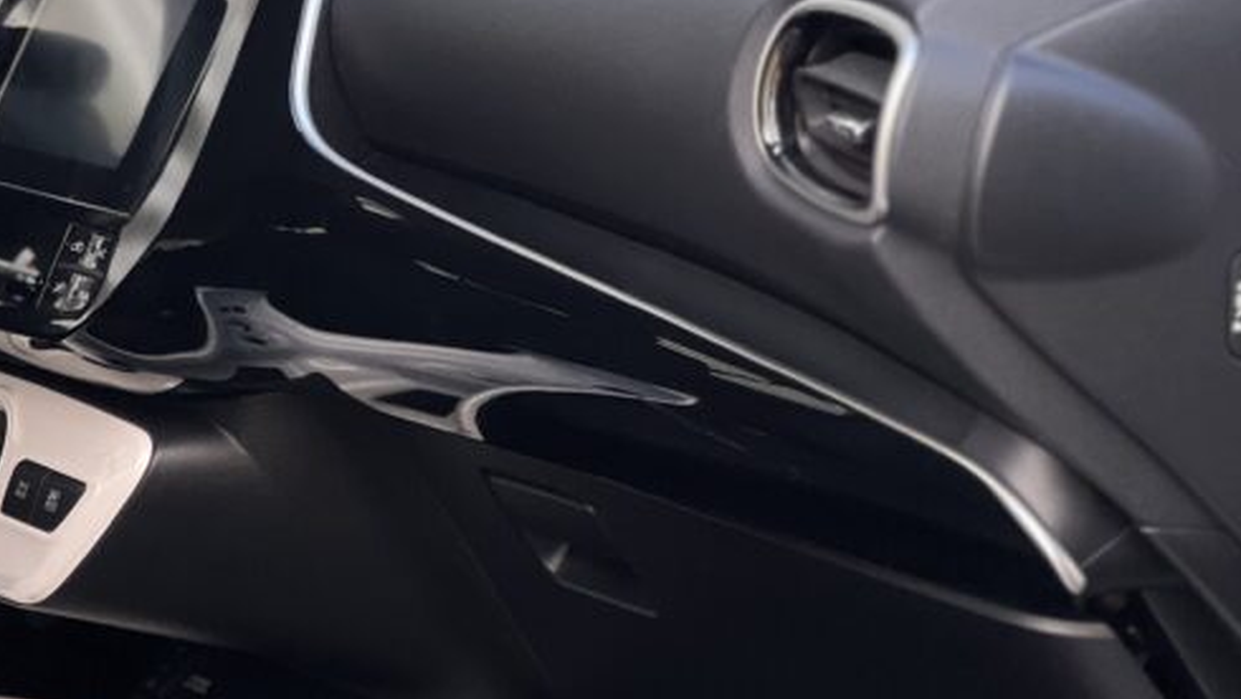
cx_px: 268
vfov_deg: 8.8
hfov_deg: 15.6
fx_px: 4510
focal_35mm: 137
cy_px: 20
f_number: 2.8
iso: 40
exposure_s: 1/121
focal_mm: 9
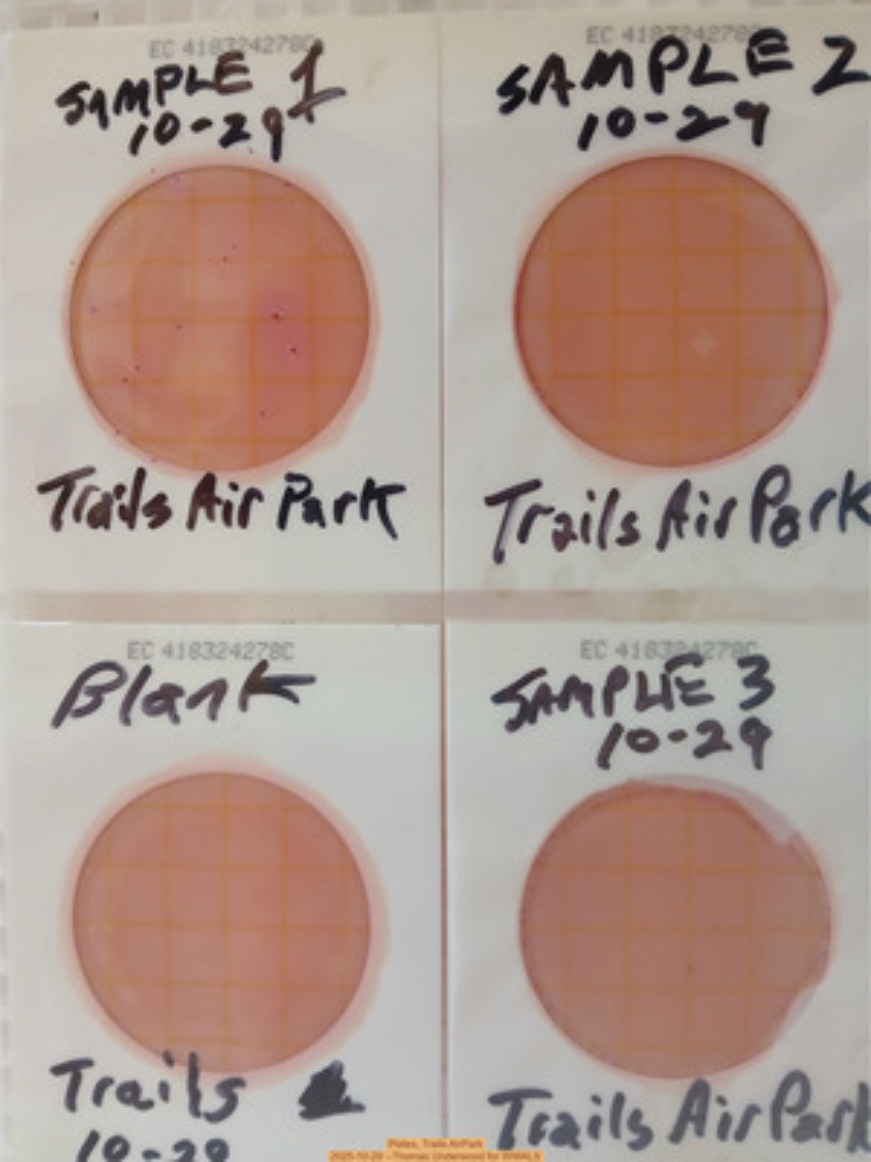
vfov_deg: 39.7
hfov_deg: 30.3
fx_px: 1610
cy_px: 581
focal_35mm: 48
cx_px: 436
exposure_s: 1/60
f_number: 1.78
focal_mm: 6.76
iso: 125
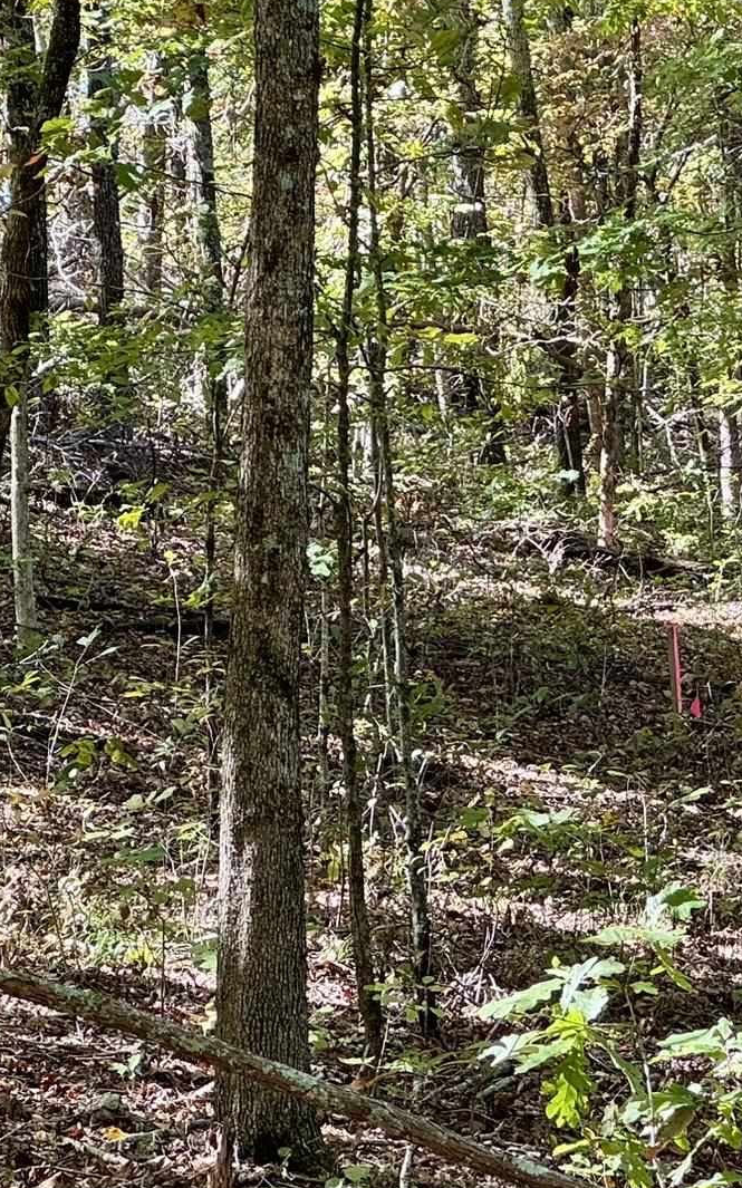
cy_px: 521
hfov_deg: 8.3
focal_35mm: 157
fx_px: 5083
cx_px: 762
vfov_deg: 13.3
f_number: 2.8
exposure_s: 1/99
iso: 80
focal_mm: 9
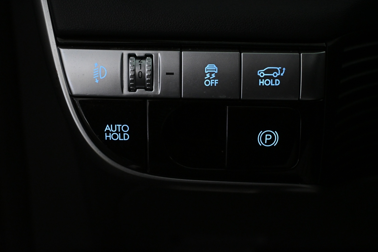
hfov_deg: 36.9
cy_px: 126
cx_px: 189
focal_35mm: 54
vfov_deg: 25.1
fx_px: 567
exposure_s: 1/160
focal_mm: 36
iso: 4000
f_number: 5.3
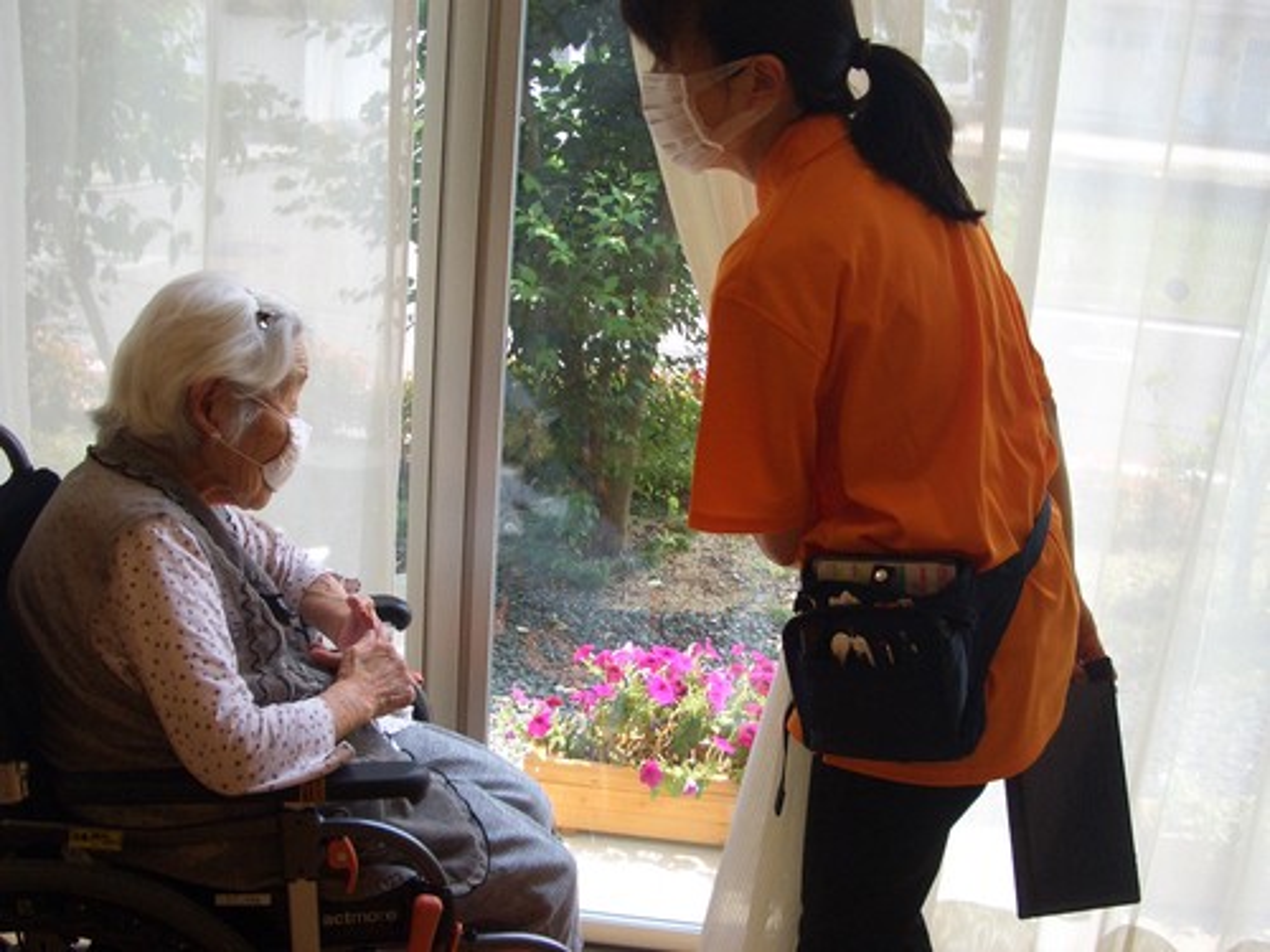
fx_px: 1504
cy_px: 476
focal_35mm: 41
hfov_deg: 45.8
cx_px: 635
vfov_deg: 35.1
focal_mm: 6.8
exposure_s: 1/160
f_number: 2.8
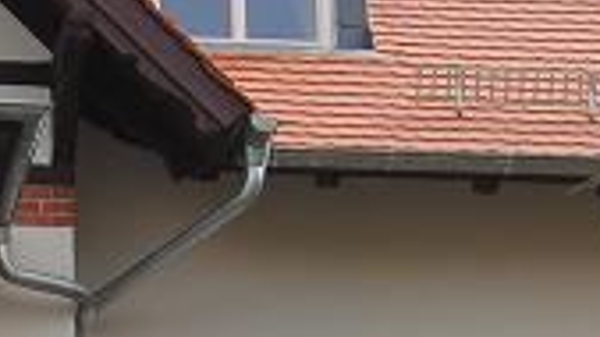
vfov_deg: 5.1
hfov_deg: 9.1
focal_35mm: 234
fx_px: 3722
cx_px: -135
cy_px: 521
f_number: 7.1
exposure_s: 1/200
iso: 100
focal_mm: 26
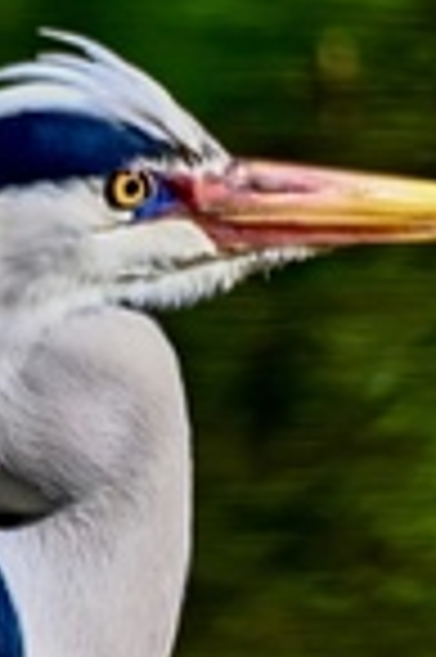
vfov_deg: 0.6
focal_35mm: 3398
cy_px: 1076
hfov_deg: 0.4
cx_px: -99
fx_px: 61872
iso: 1600
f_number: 9
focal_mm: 720
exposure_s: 1/1600
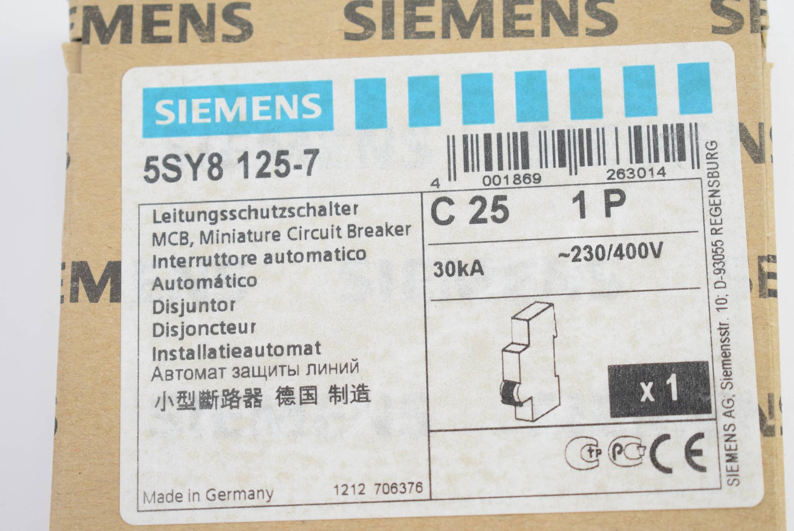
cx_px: 397
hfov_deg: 24.6
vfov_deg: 16.6
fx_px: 1821
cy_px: 266
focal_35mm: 82
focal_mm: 55
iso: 800
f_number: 5.6
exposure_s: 1/125
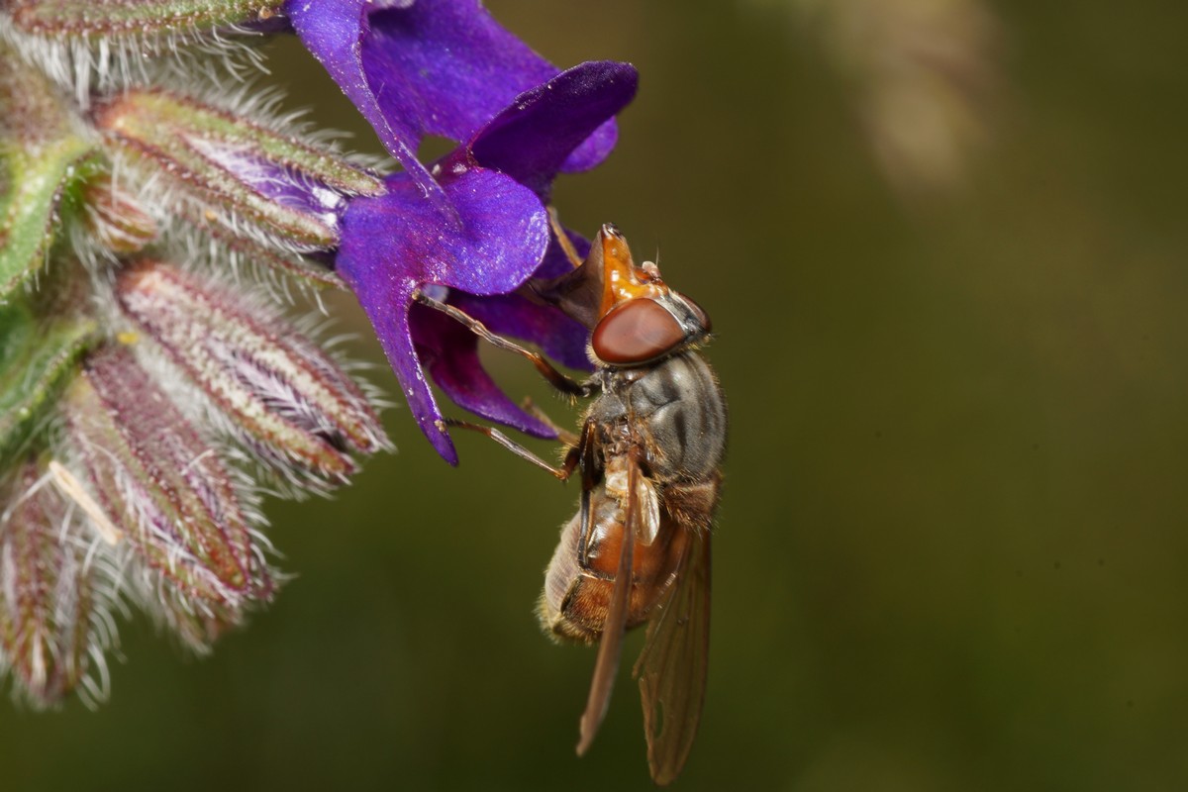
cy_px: 396
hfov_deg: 15.2
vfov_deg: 10.2
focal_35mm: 135
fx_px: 4455
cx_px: 594
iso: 100
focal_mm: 90
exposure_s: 1/60
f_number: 16
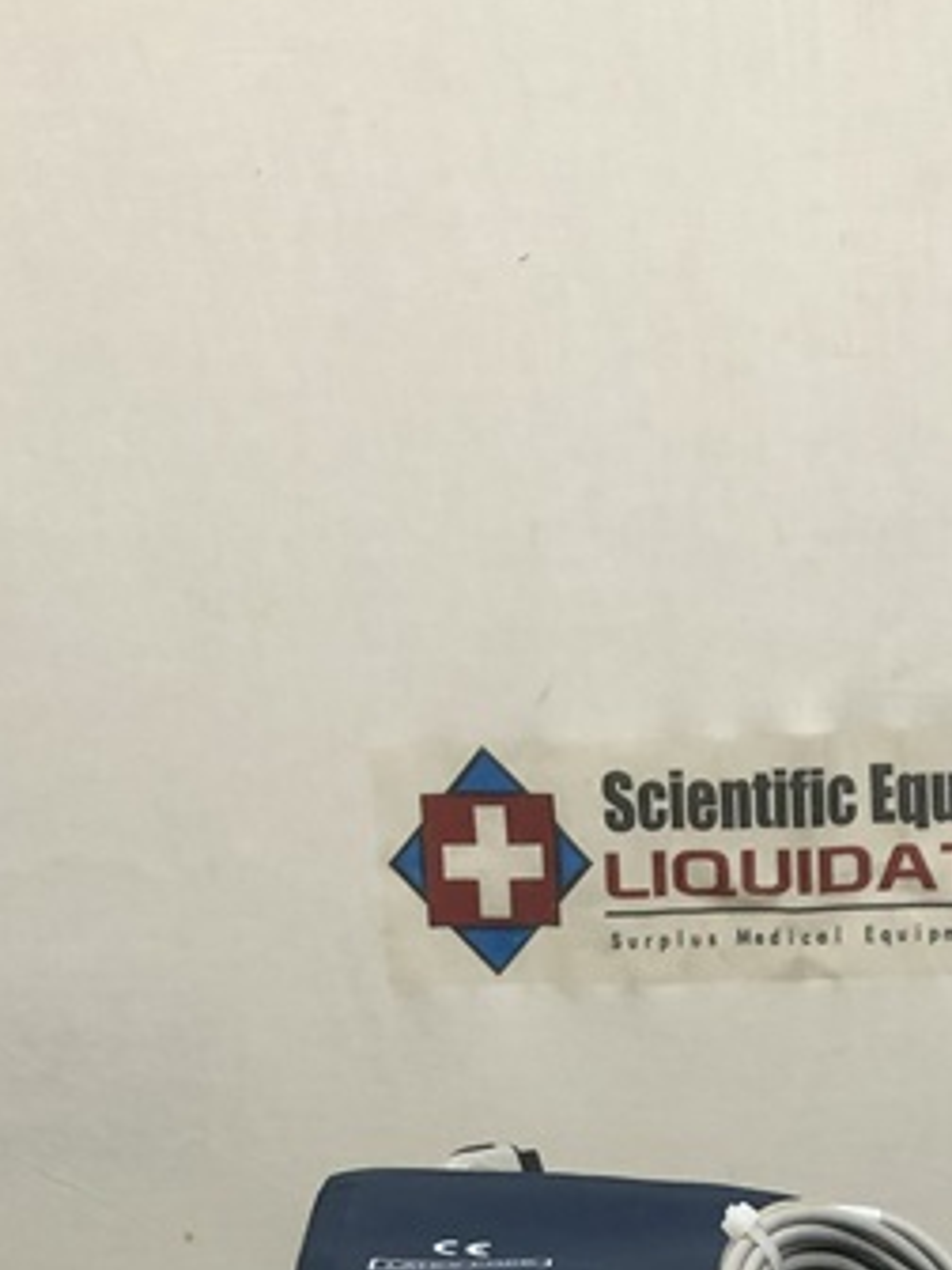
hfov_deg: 17.2
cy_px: 1701
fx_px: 3080
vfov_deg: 20.9
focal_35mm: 84
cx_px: 929
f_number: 1.8
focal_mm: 3.99
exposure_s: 1/40
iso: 20
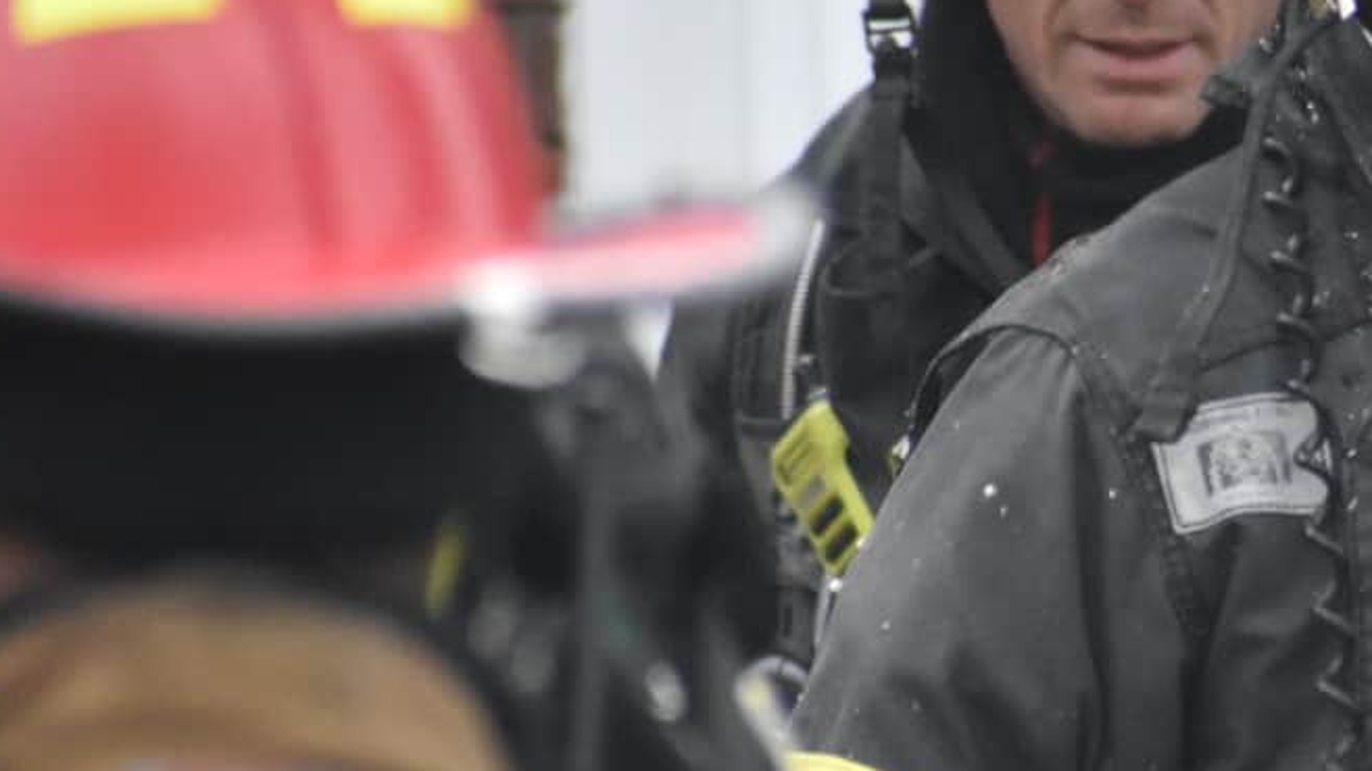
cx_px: 1639
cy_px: 667
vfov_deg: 0.9
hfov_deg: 1.5
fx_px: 51619
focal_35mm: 1419
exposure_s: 1/500
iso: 2200
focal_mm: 300
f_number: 6.3
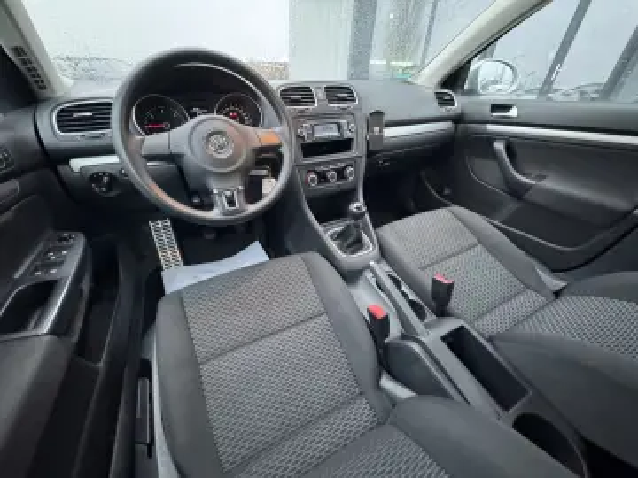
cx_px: 319
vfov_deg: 85.7
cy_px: 239
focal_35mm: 14
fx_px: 258
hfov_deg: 102.1
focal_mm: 2.22
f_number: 2.2
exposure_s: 1/46
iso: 1250
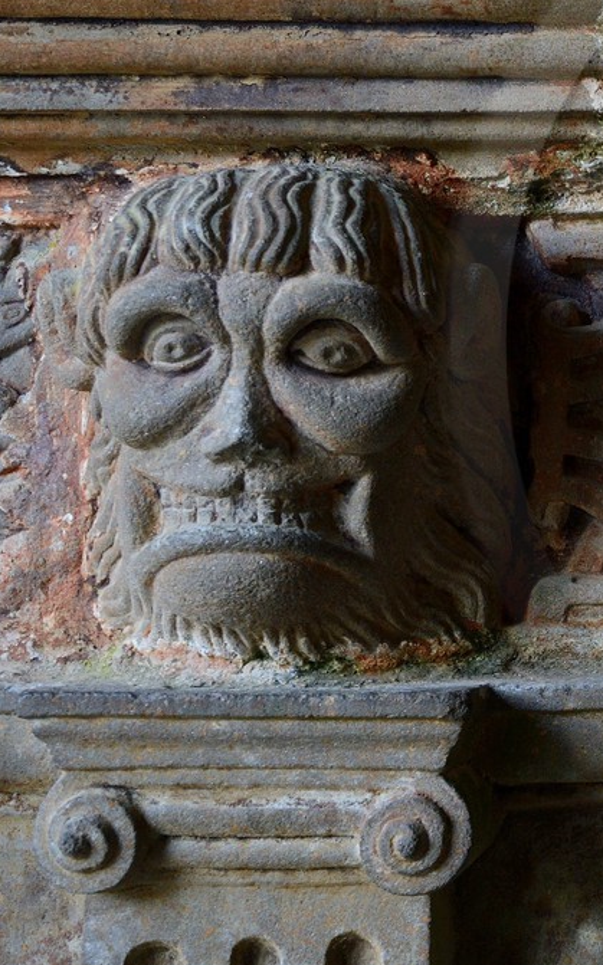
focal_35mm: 85
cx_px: 1035
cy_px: 348
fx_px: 2236
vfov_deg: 24.3
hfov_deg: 13.9
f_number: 6.3
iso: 1600
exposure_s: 1/80
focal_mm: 35
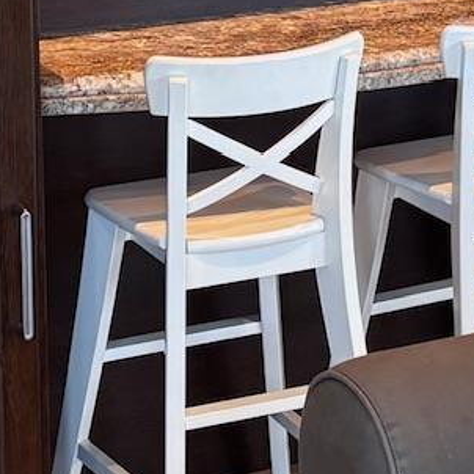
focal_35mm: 156
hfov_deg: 11.2
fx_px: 2417
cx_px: 270
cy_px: -220
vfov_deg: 10.8
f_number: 1.6
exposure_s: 1/60
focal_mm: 5.96
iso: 100
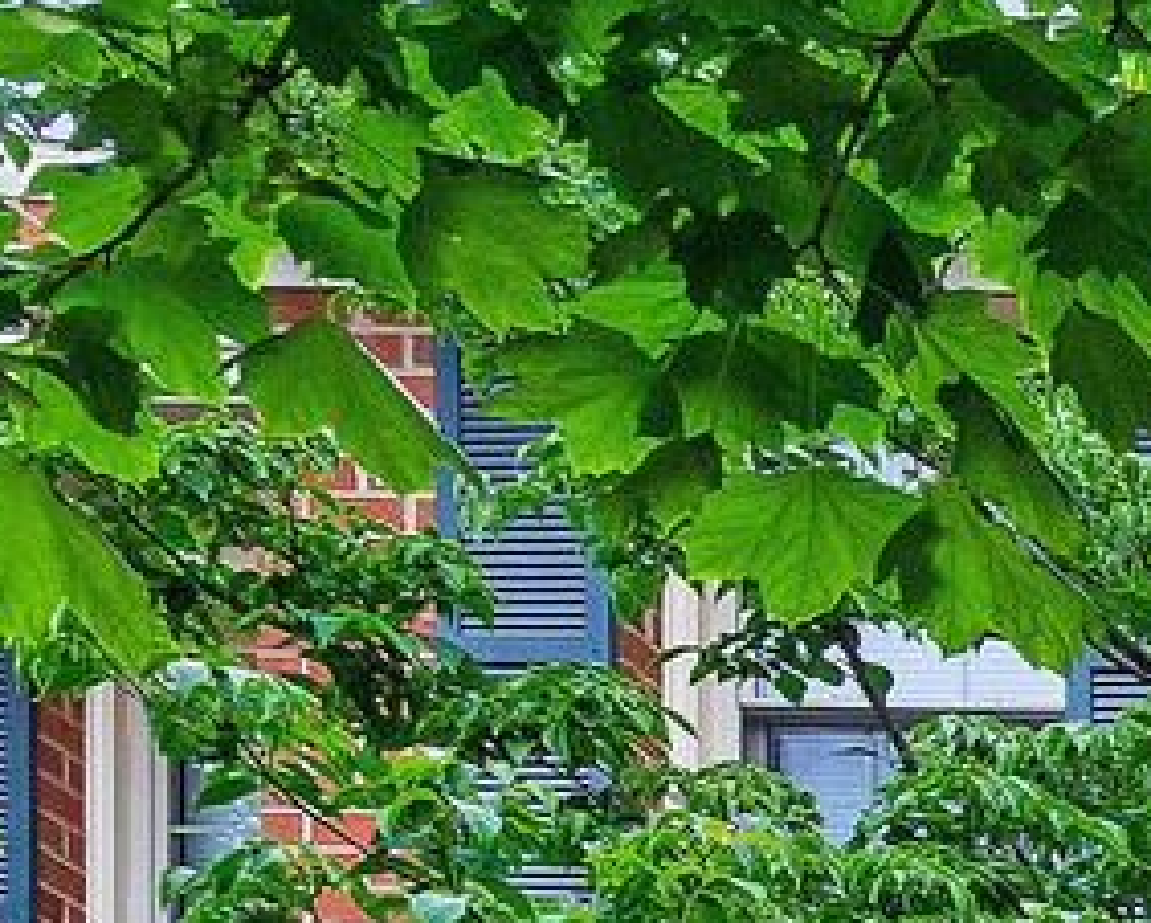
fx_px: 4875
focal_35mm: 143
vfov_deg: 9.3
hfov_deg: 9.1
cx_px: 3955
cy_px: 2477
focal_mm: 21
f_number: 8
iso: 800
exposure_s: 1/125
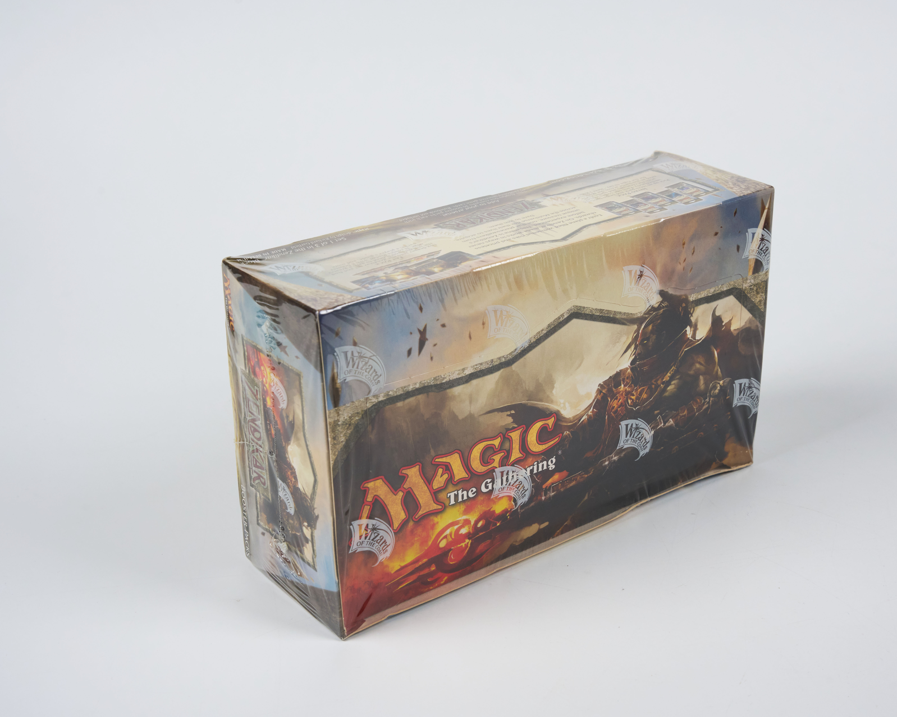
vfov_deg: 27.4
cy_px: 362
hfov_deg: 33.8
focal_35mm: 55
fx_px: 1472
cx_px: 503
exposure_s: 1/50
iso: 800
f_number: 13
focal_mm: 48.4
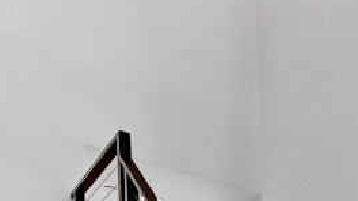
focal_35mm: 64
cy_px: 440
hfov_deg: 26.8
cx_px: 484
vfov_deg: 14.4
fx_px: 607
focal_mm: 14
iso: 400
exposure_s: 1/5
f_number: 10
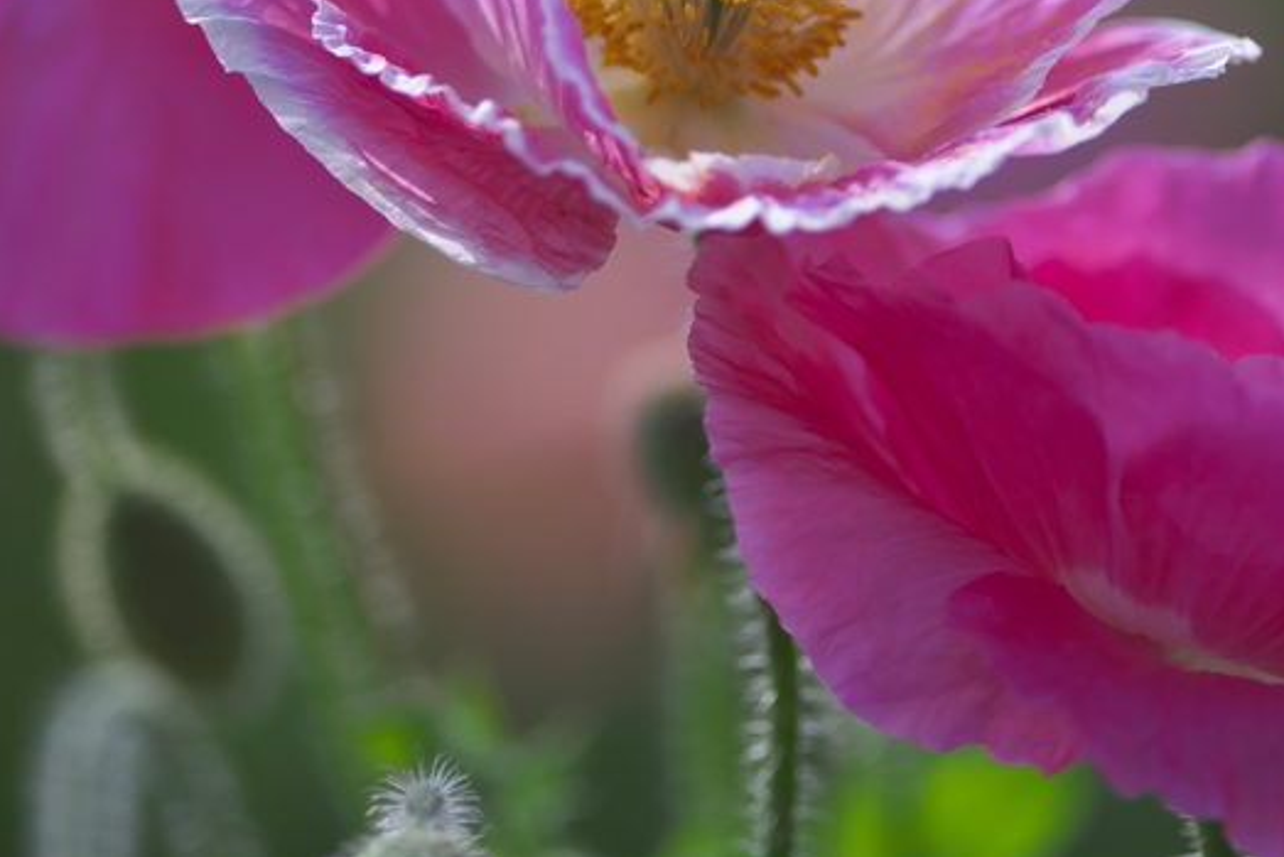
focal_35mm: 587
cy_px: 119
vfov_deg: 2.3
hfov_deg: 3.5
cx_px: 739
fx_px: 20941
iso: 100
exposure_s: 1/3200
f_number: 4
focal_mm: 300
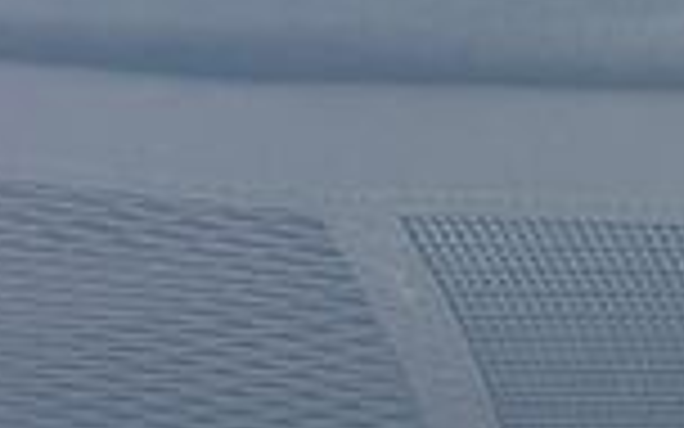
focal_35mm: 171
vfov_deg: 6.3
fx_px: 3188
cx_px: 1188
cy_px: 1694
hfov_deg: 11.5
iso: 250
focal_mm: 6.76
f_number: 1.78
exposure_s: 1/60
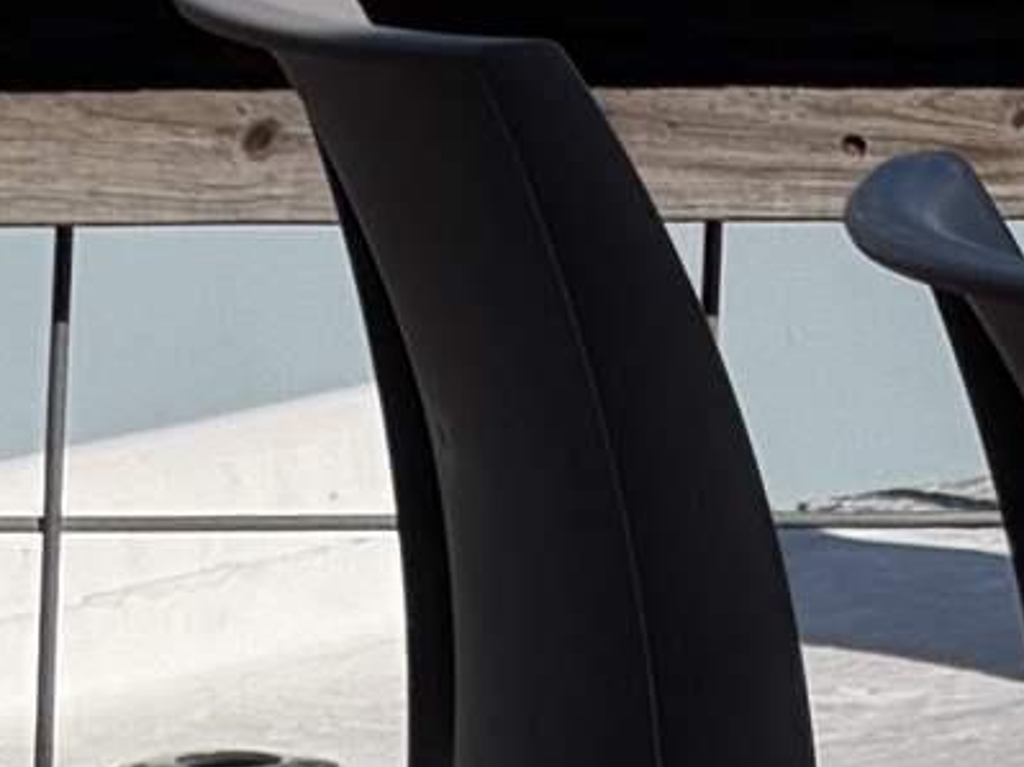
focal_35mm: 770
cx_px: -1776
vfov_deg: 1.9
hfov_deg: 2.6
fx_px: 22771
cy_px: -1747
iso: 20
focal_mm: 16.89
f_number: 2.8
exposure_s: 1/1105
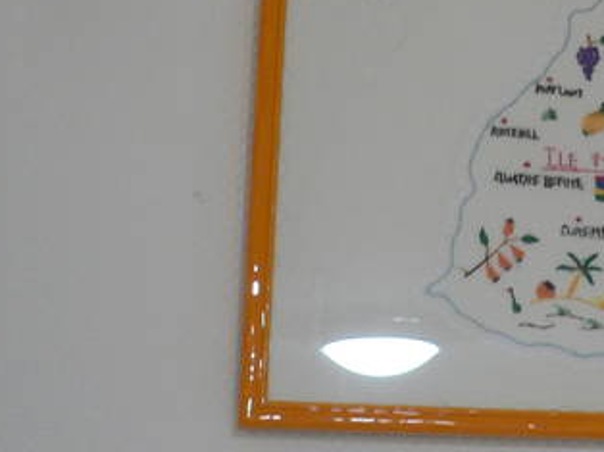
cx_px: 583
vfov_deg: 16.7
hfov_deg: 21.6
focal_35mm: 88
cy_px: 129
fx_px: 1534
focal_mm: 5.8
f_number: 2.8
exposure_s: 1/15
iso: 200
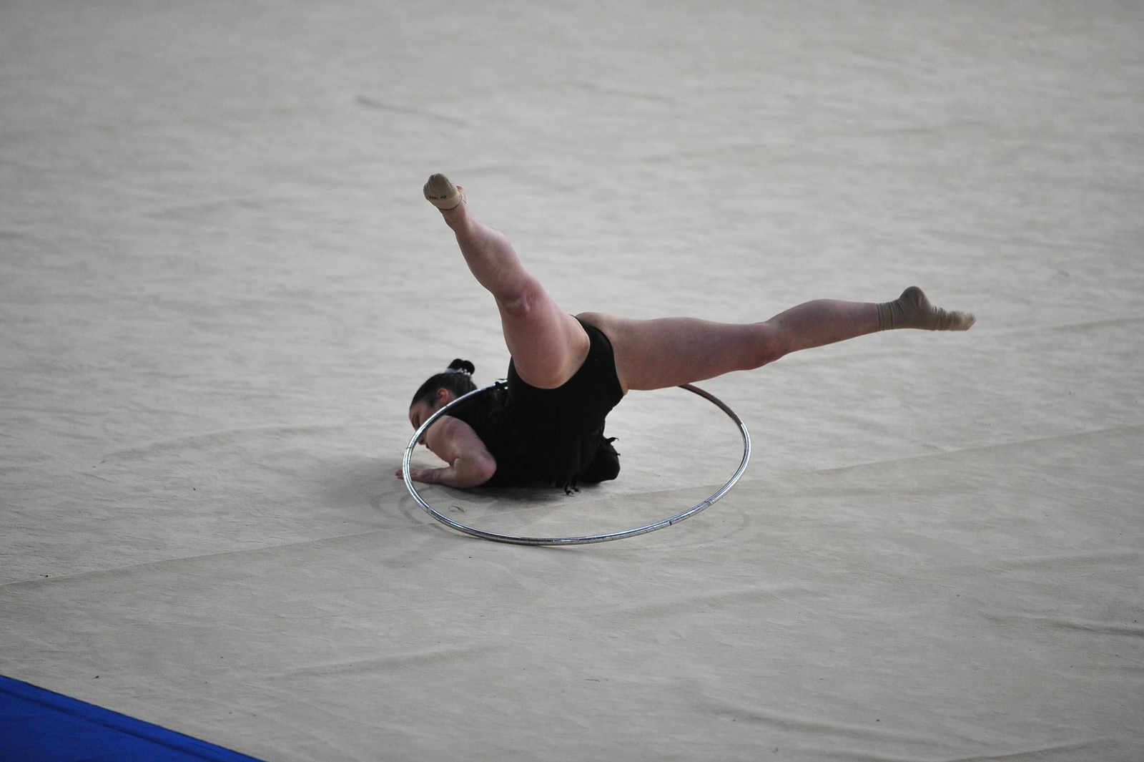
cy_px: 381
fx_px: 9528
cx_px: 572
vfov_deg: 4.6
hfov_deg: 6.9
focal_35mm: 300
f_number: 2.8
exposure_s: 1/2000
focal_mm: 300
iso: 3200
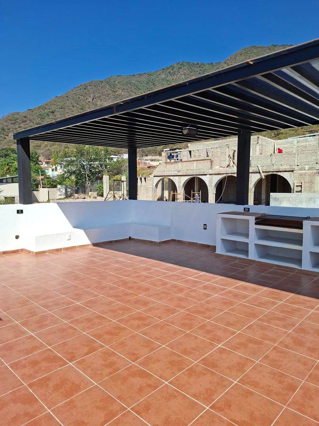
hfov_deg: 58.9
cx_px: 160
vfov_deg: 73.9
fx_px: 283
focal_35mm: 23
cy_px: 213
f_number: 1.8
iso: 50
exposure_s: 1/2415
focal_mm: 5.54
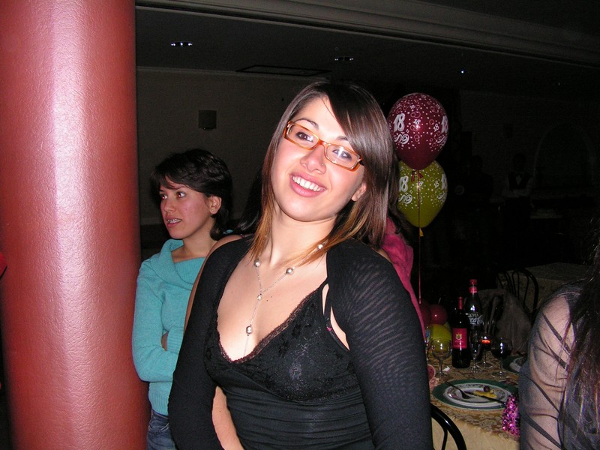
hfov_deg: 51.4
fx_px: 624
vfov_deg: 39.7
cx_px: 300
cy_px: 225
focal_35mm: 36
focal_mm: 6
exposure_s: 1/40
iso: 200
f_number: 3.2
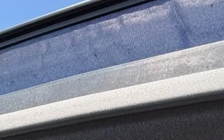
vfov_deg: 18.3
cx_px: 208
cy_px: 219
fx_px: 379
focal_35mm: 62
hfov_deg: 31.2
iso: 40
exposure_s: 1/664
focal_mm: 2.22
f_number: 2.2
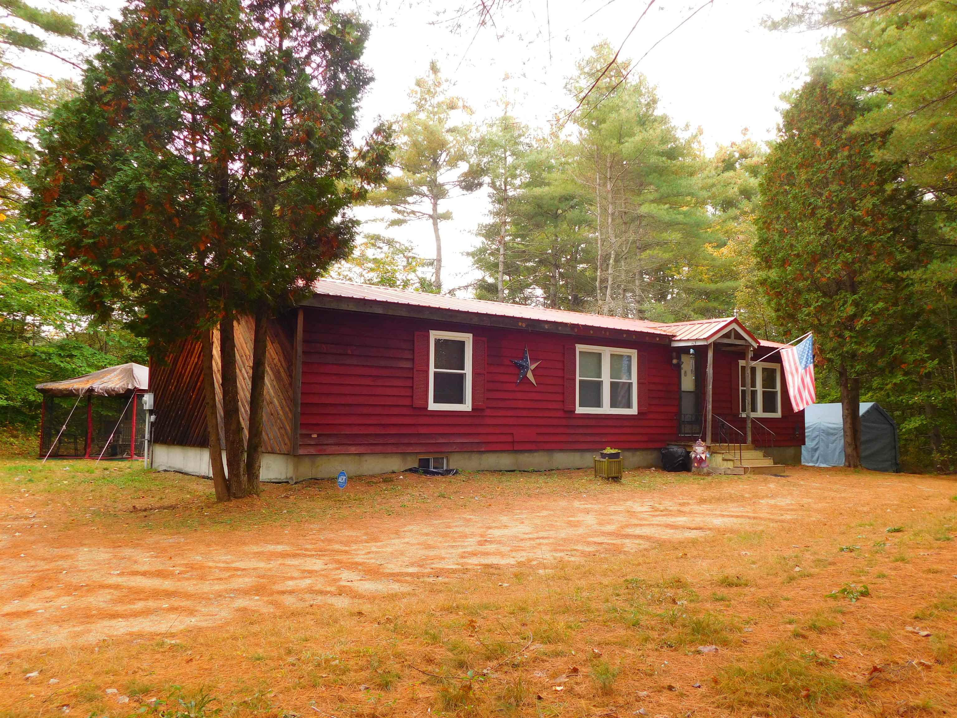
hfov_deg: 60.0
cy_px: 359
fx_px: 829
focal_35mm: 30
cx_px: 478
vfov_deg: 46.8
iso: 125
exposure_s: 1/30
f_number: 3.2
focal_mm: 5.3
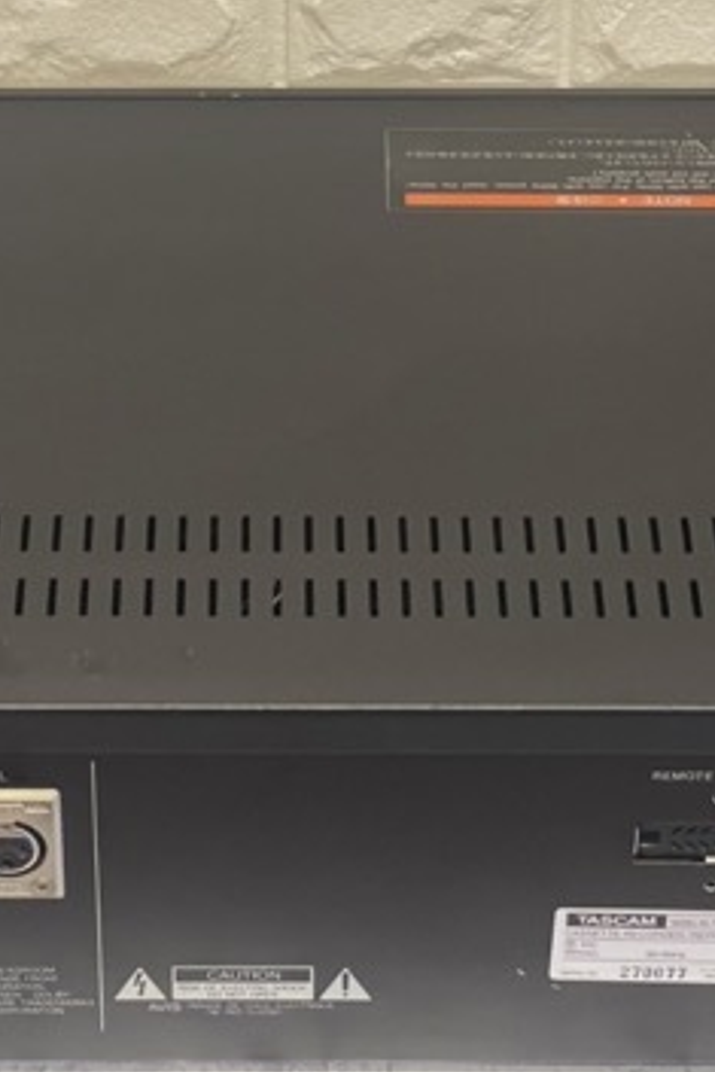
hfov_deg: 11.3
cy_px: 378
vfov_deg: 16.9
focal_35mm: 121
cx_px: 234
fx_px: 3601
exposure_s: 1/50
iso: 250
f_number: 2.2
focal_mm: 7.5
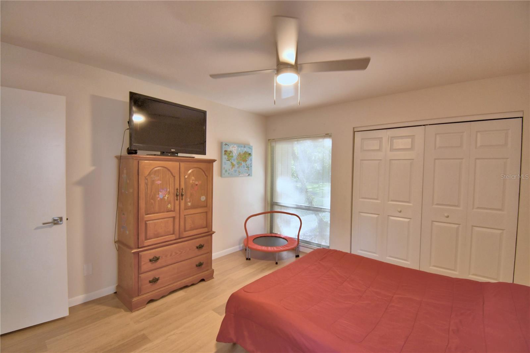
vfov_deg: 77.3
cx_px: 265
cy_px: 176
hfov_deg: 100.4
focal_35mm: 15
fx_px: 221
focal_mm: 10
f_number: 4.5
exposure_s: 1/30
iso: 450
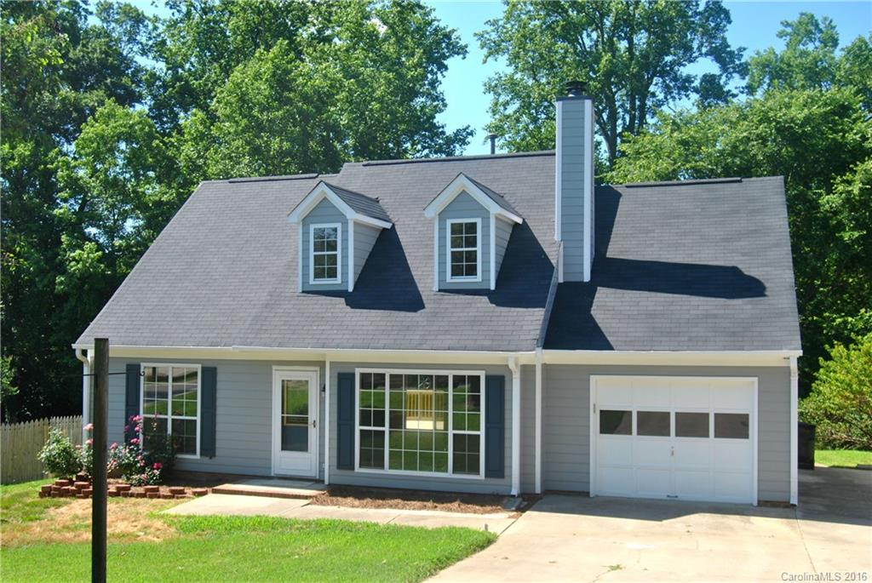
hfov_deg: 53.1
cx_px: 436
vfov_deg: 37.0
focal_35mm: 36
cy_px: 292
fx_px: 873
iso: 100
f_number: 7.1
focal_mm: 24
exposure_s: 1/200
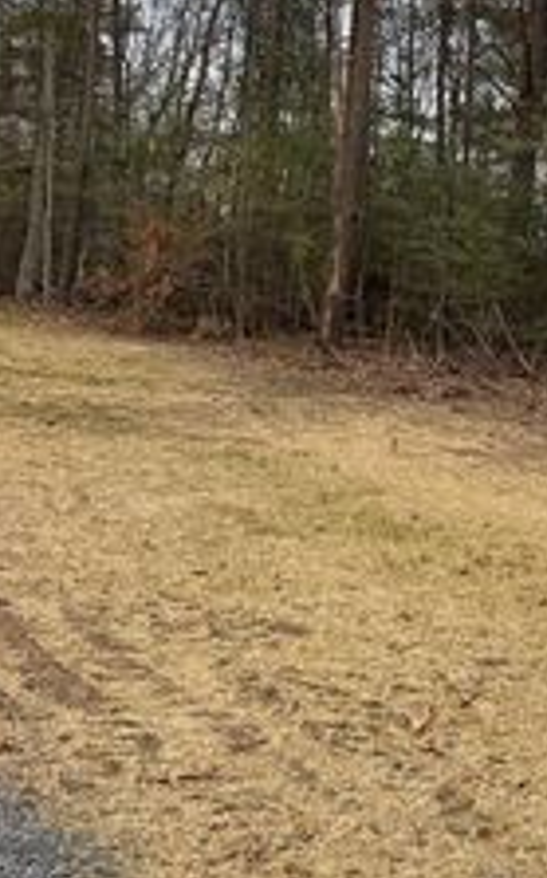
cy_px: 372
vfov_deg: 35.6
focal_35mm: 57
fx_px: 1362
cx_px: 878
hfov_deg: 19.2
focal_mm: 6.76
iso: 80
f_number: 1.78
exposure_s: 1/312
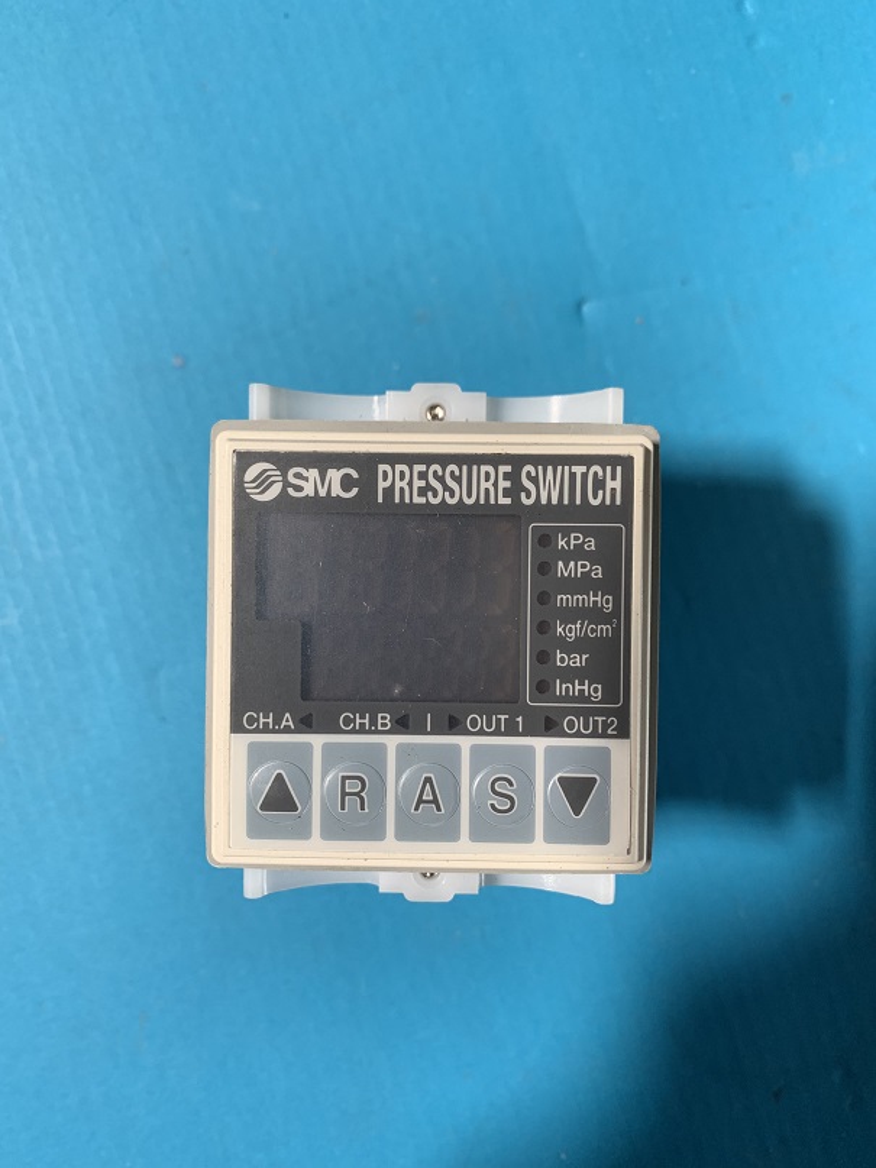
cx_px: 438
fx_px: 878
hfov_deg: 53.1
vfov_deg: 67.3
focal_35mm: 26
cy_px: 584
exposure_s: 1/121
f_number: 1.8
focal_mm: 4.25
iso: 80
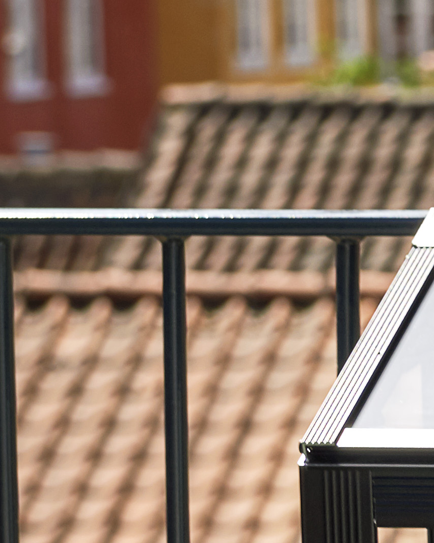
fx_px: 7289
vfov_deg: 4.2
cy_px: 970
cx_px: 1181
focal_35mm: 454
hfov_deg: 3.4
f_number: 7.1
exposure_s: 1/320
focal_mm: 70
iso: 100
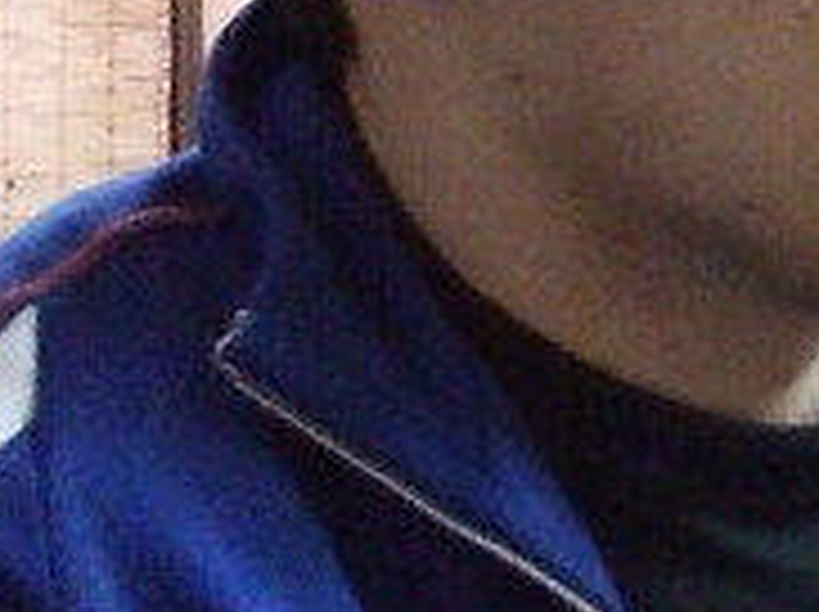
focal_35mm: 102
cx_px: 1156
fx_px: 2410
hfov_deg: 17.7
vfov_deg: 14.5
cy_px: 230
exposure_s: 1/55.6
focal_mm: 3.73
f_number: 3.5
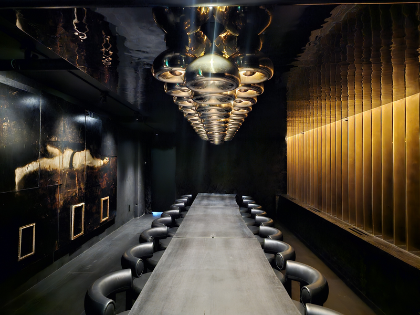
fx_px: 279
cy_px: 158
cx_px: 210
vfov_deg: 58.9
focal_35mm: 23
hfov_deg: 73.9
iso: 1600
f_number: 1.7
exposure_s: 1/8
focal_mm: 6.3
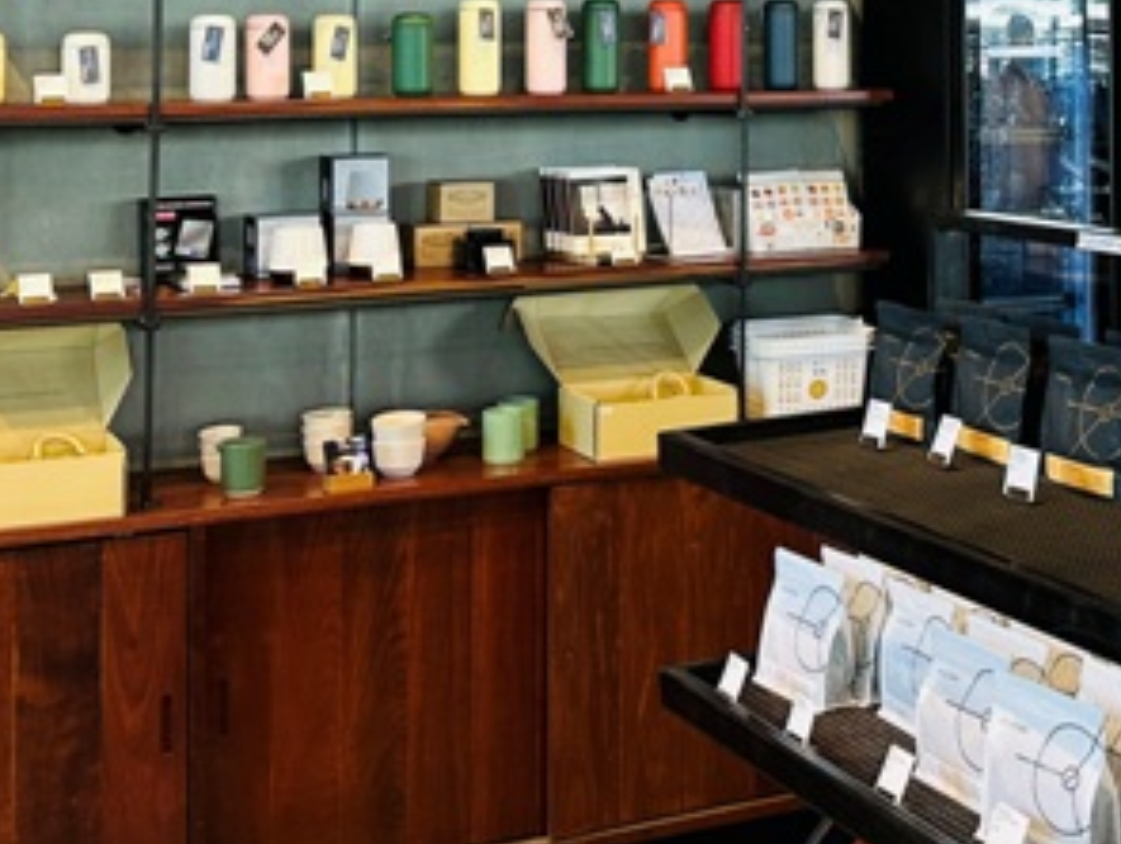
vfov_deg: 21.8
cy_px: -15
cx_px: 878
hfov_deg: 29.2
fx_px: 2108
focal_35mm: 65
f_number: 1.78
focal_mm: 6.86
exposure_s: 1/50
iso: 160
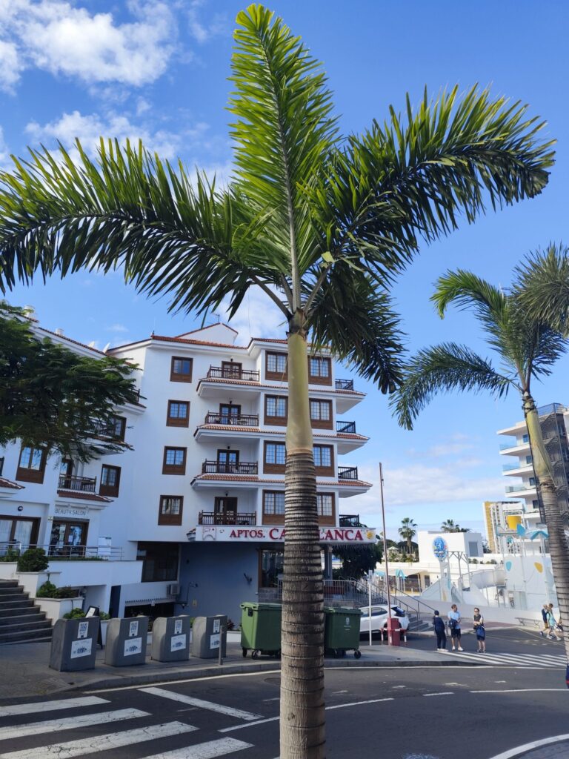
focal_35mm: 23
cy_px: 380
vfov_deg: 73.9
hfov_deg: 58.9
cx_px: 284
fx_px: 504
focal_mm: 6.19
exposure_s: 1/586
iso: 50
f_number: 1.65
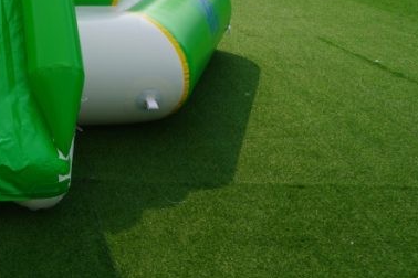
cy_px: -58
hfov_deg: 27.6
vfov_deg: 19.6
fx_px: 755
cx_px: -70
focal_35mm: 65
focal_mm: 16
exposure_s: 1/200
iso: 100
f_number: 10
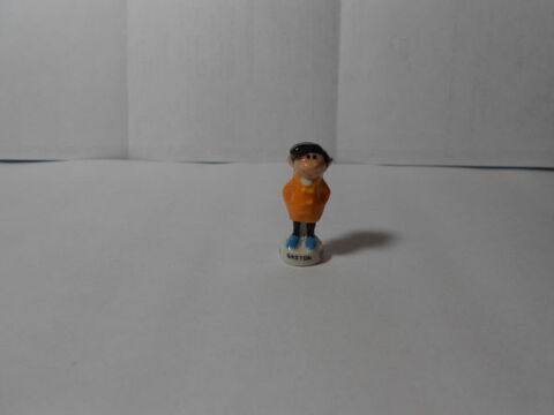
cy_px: 208
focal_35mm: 26
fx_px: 416
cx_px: 277
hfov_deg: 67.3
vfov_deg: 53.1
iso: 80
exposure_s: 1/30
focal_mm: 4.6
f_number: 3.2
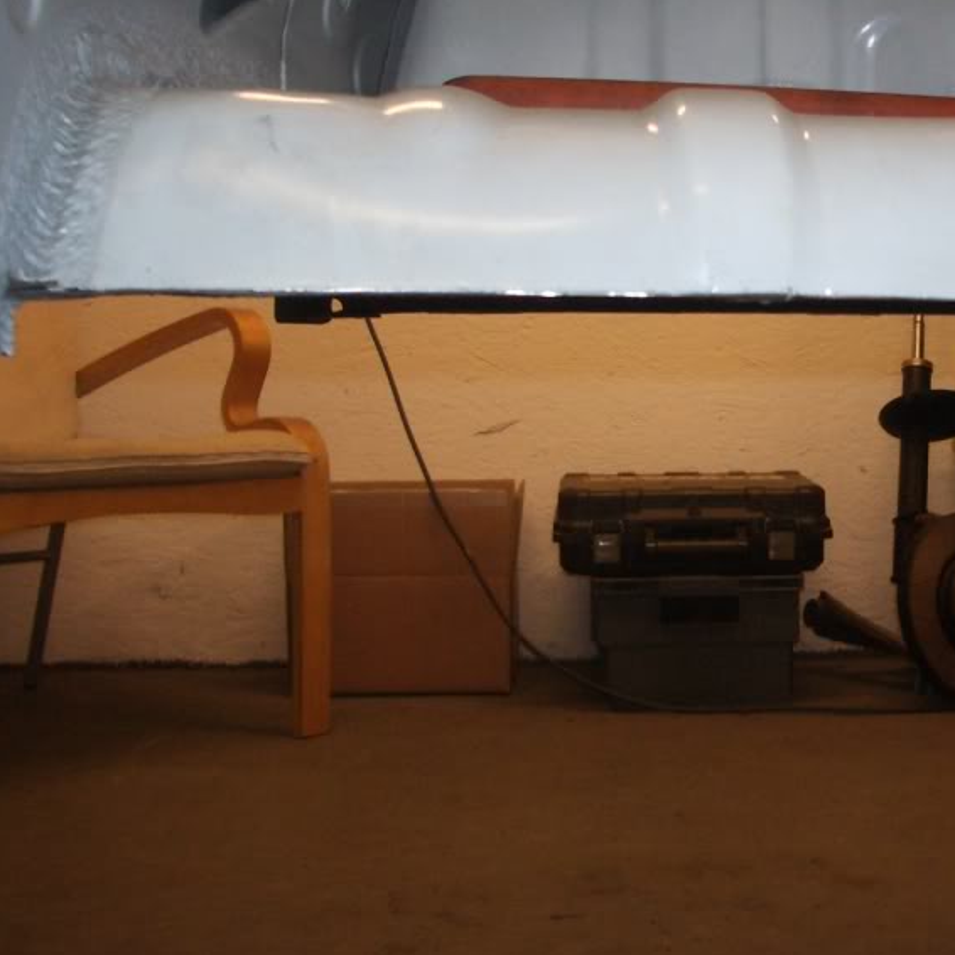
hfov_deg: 29.7
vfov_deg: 30.5
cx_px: 793
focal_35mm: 56
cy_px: 425
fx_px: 1748
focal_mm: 5.8
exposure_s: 1/60
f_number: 2.6
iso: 200
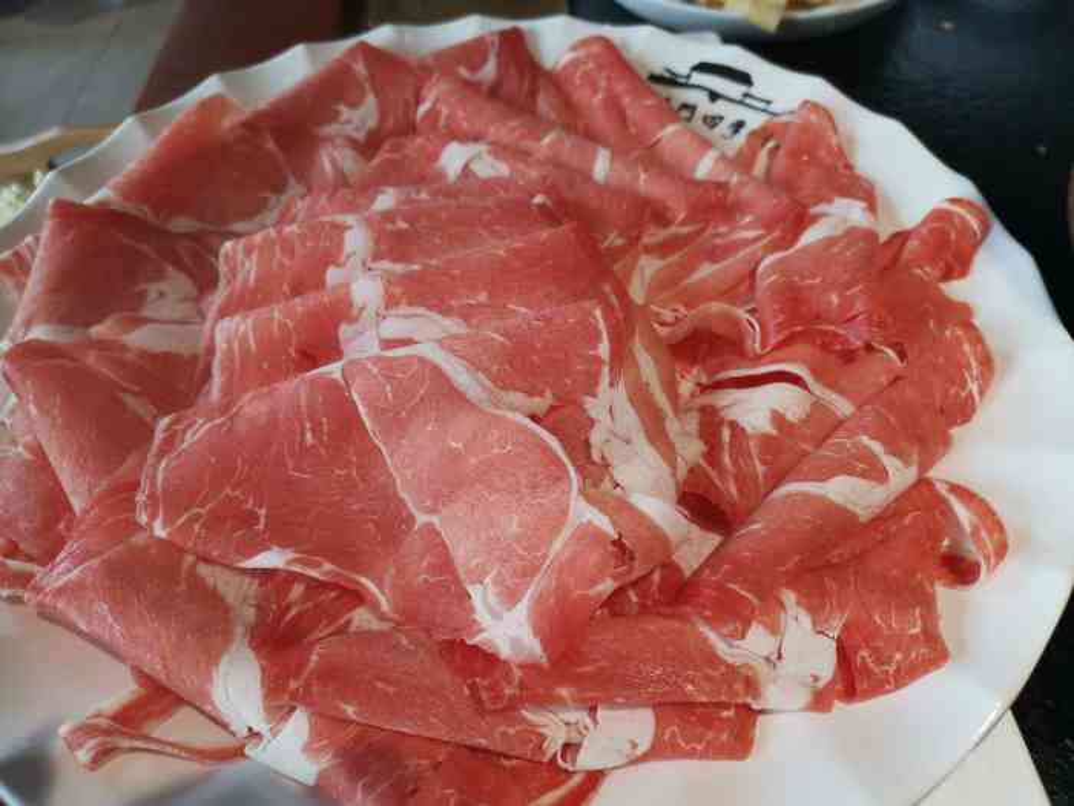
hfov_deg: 67.3
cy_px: 403
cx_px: 537
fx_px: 807
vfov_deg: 53.1
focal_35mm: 26
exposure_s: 1/147
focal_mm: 4.75
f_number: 1.8
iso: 50
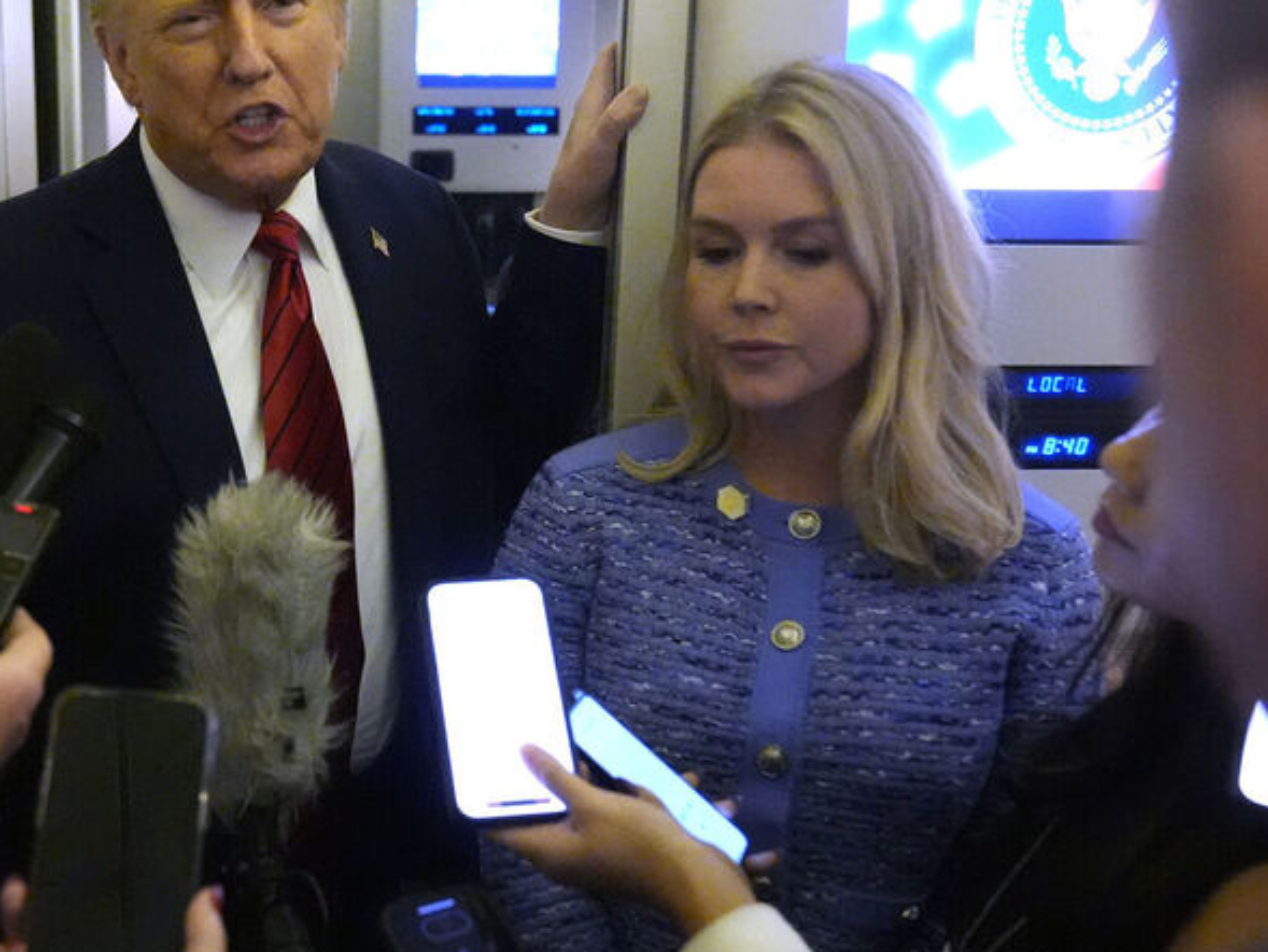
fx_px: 1722
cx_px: 360
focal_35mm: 47
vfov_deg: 30.9
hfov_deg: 39.6
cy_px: 498
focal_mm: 24
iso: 12800
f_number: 2.8
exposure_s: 1/200
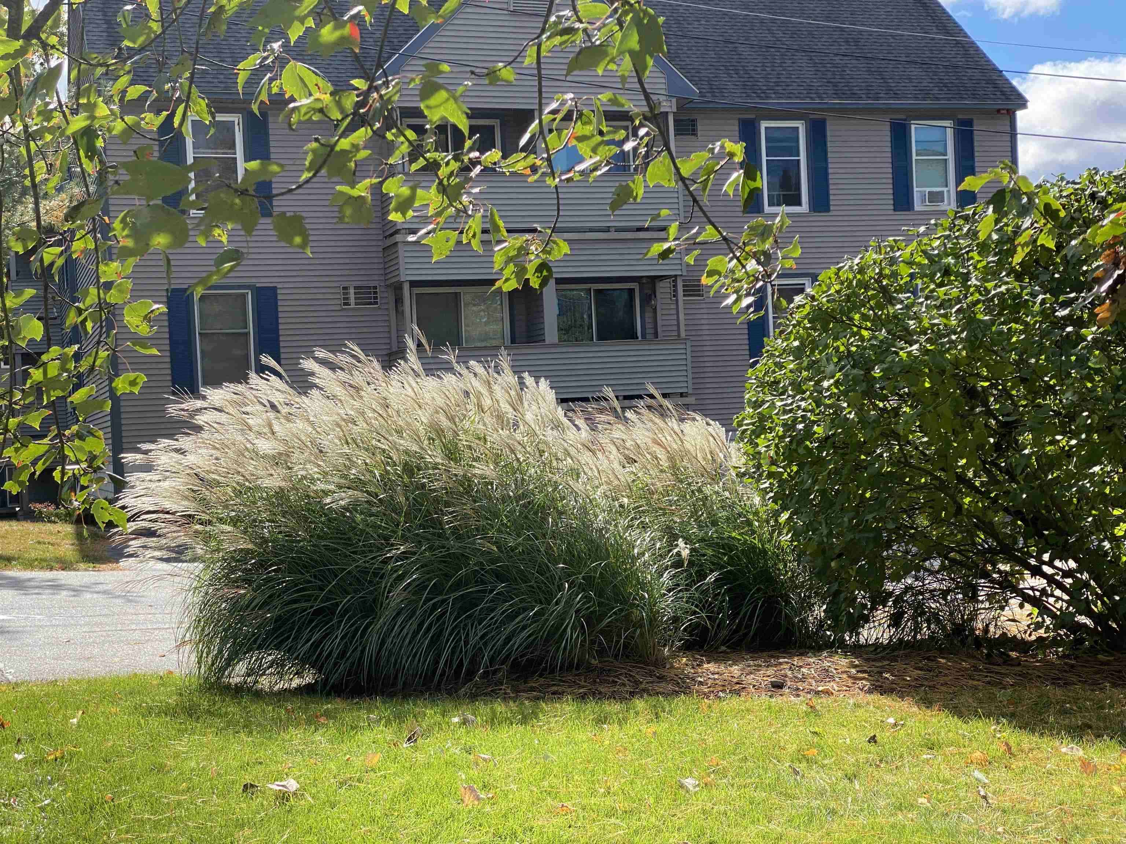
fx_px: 1691
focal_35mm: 52
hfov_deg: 36.8
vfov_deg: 28.0
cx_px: 563
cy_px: 422
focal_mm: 6
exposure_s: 1/872
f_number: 2
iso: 20
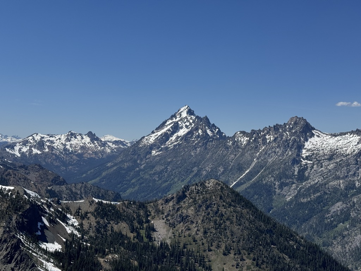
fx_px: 501
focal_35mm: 48
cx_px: 180
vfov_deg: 30.3
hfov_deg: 39.7
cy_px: 136
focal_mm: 6.76
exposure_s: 1/9009
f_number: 1.78
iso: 64
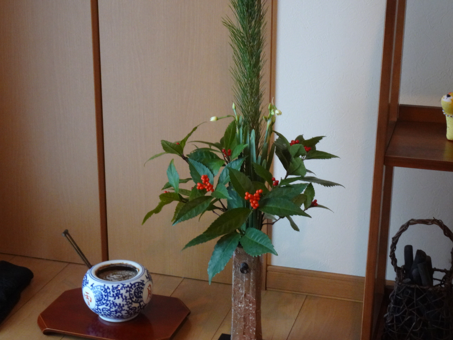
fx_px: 864
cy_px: 170
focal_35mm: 66
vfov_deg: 22.3
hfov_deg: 29.4
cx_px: 226
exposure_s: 1/8
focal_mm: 10.52
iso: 800
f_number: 4.5
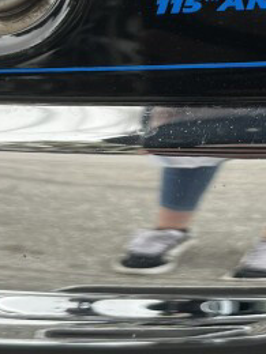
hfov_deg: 17.8
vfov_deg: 24.2
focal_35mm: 80
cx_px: 285
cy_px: 93
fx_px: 820
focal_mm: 5.1
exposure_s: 1/324
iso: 50
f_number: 1.6
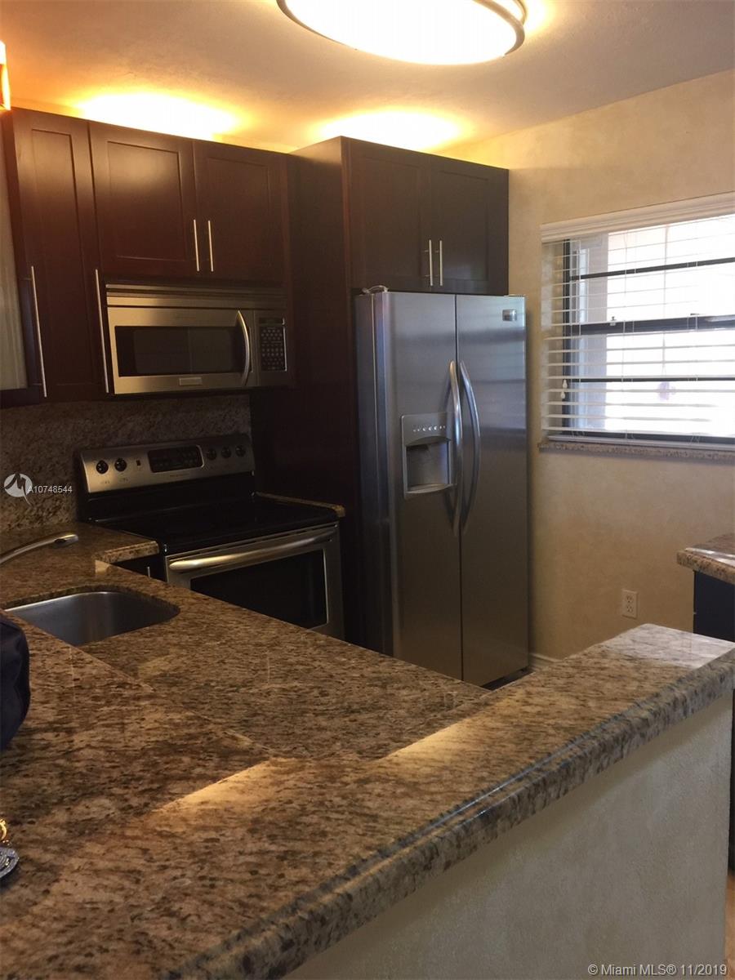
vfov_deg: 61.7
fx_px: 821
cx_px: 368
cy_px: 490
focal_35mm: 29
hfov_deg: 48.2
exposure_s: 1/15
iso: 50
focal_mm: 4.15
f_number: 2.2
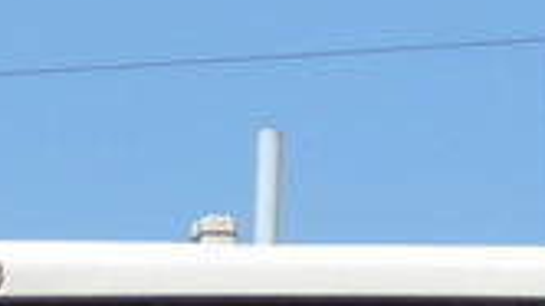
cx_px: 92
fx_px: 10222
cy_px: 1375
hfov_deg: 3.1
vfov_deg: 1.7
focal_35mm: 708
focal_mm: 18
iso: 80
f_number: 4.6
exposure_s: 1/640
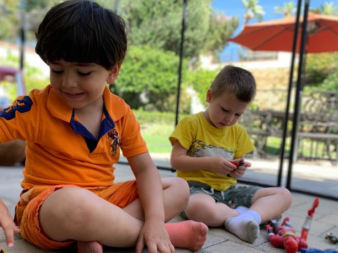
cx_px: 159
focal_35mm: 34
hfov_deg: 53.9
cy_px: 157
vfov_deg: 41.5
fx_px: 332
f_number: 1.8
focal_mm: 4.25
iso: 25
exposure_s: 1/122
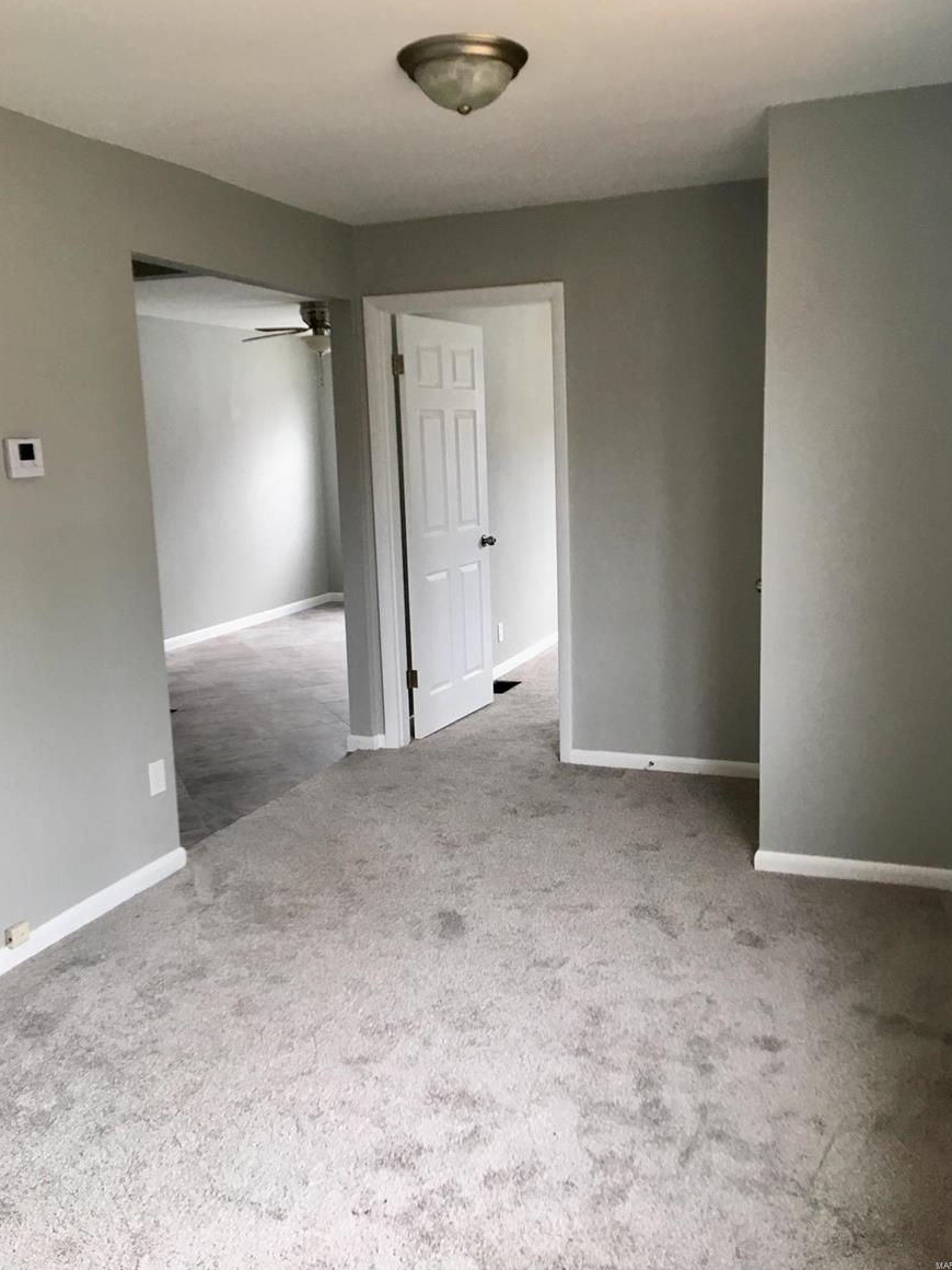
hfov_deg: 46.8
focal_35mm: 30
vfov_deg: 60.0
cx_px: 476
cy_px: 616
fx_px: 1100
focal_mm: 4.15
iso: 32
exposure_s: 1/30
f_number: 2.2
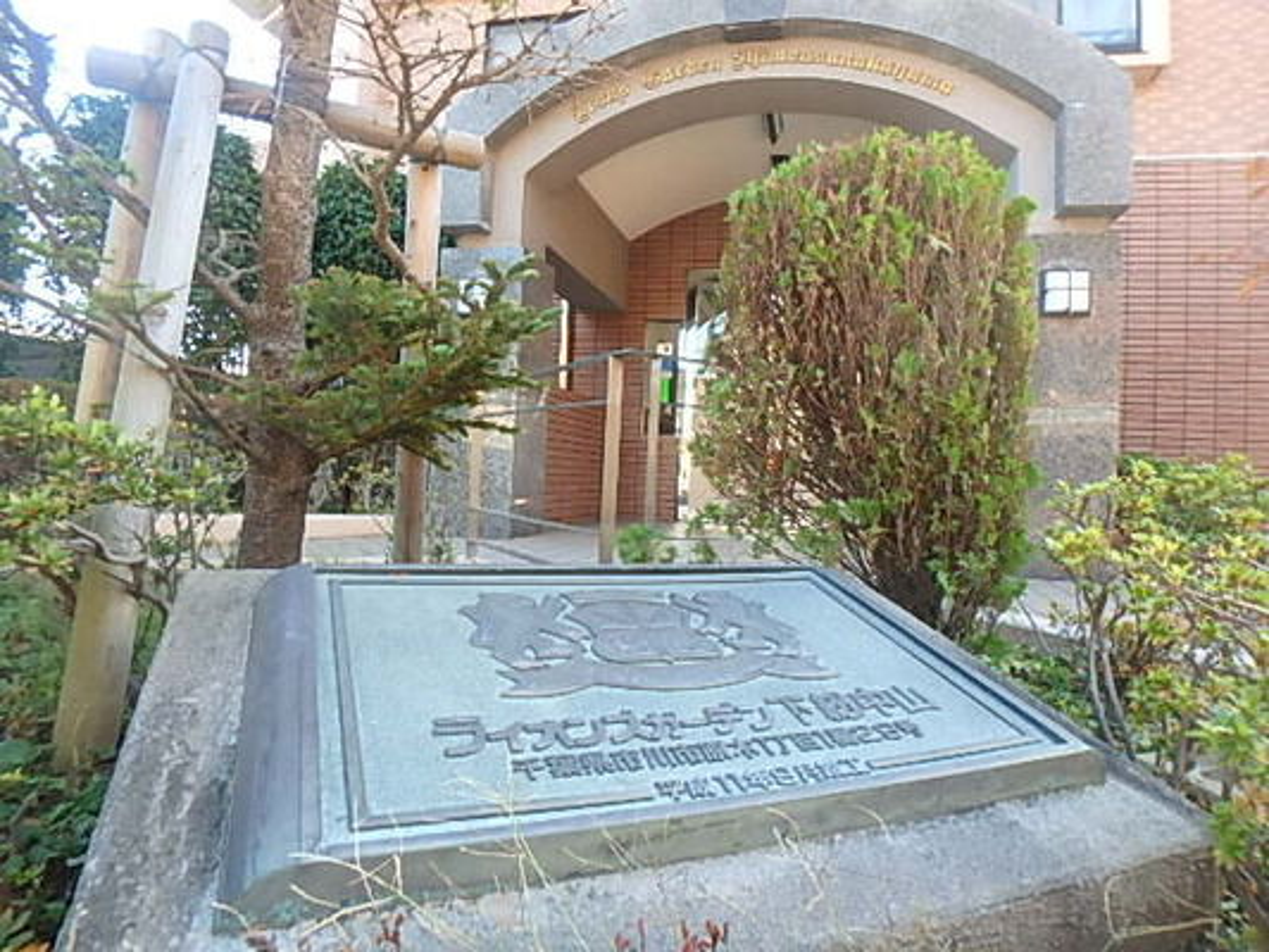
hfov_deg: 79.0
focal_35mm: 21
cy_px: 476
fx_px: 770
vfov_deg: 63.5
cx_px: 634
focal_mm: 3.7
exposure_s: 1/60
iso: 160
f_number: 3.5
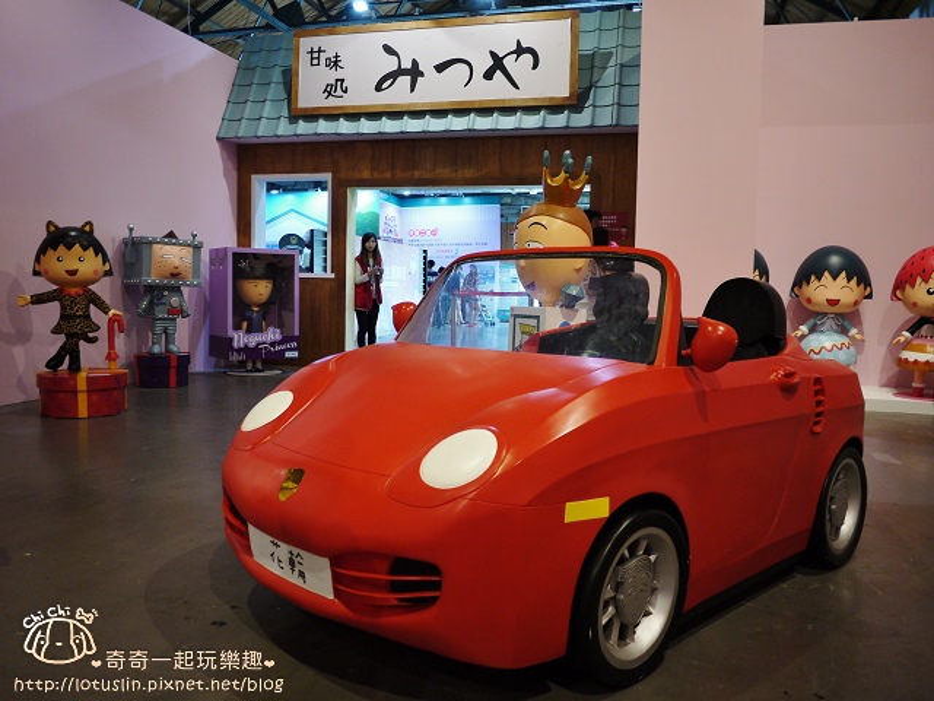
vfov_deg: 49.7
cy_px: 350
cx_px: 467
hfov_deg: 63.4
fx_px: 755
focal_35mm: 28
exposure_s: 1/60
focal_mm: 14
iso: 200
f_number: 2.5
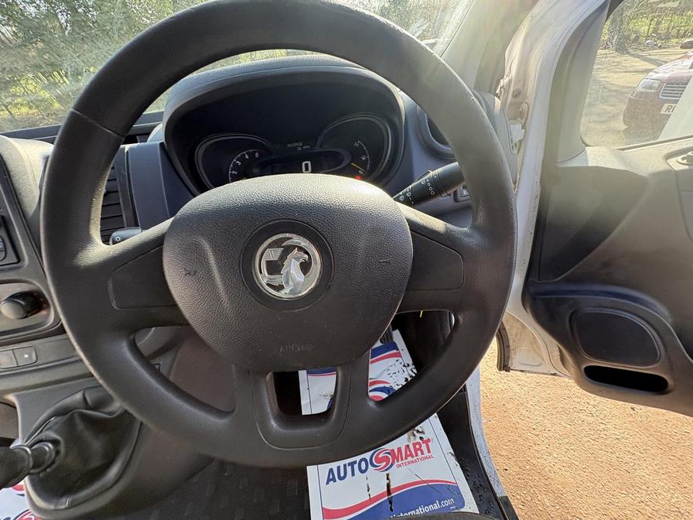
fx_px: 280
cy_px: 260
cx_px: 346
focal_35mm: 14
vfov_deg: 85.7
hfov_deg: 102.1
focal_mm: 2.22
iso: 80
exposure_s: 1/140
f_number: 2.2
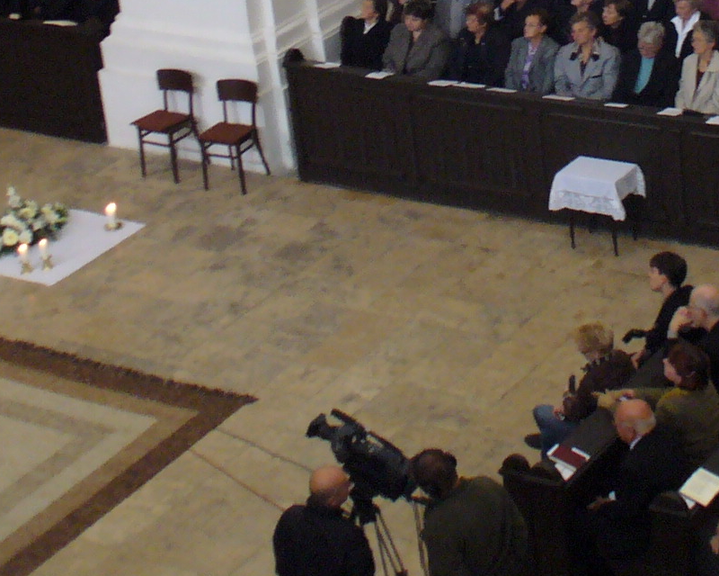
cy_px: -85
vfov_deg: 14.4
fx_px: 2213
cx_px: 564
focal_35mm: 104
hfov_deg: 18.3
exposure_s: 1/15
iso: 200
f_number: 2.8
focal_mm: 6.1
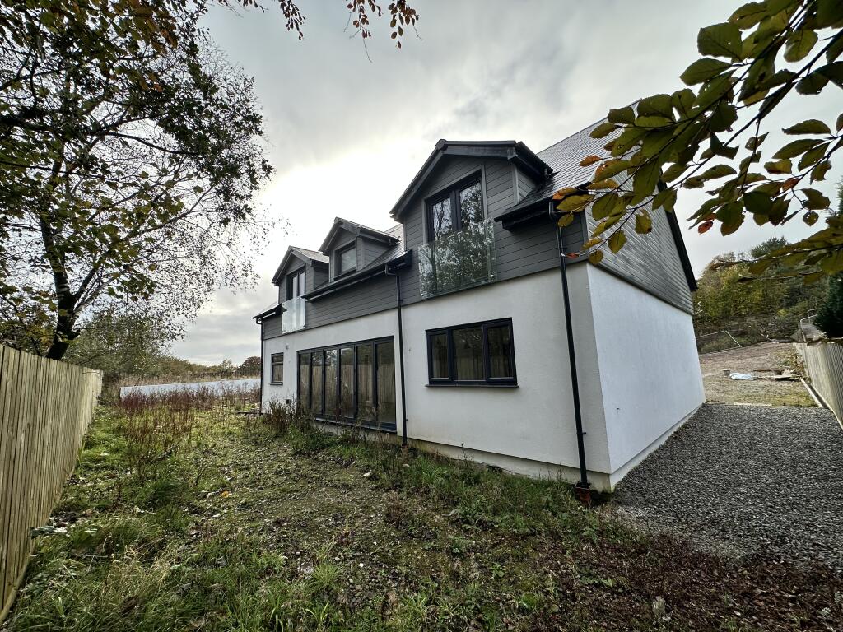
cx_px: 422
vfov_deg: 85.7
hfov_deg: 102.1
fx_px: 341
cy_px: 316
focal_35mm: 14
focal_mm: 2.22
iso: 40
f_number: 2.2
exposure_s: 1/450
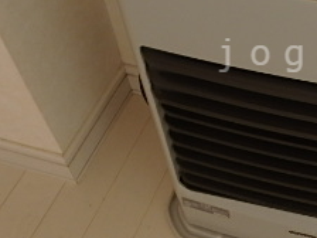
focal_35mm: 60
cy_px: 55
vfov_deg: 24.1
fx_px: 549
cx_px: 316
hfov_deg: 30.0
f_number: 3.5
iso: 125
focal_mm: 3.7
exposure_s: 1/50
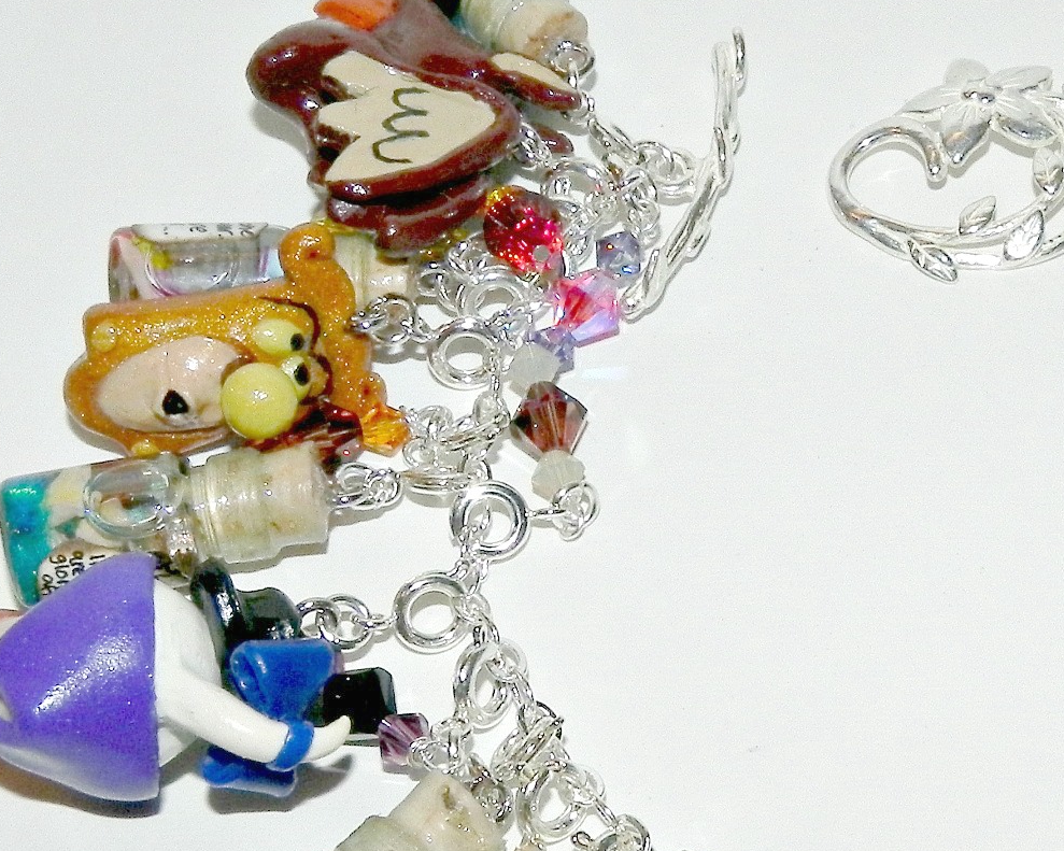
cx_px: 948
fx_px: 2928
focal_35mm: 93
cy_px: 691
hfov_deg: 20.2
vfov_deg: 16.4
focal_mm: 8.2
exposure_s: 1/30
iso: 200
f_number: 8
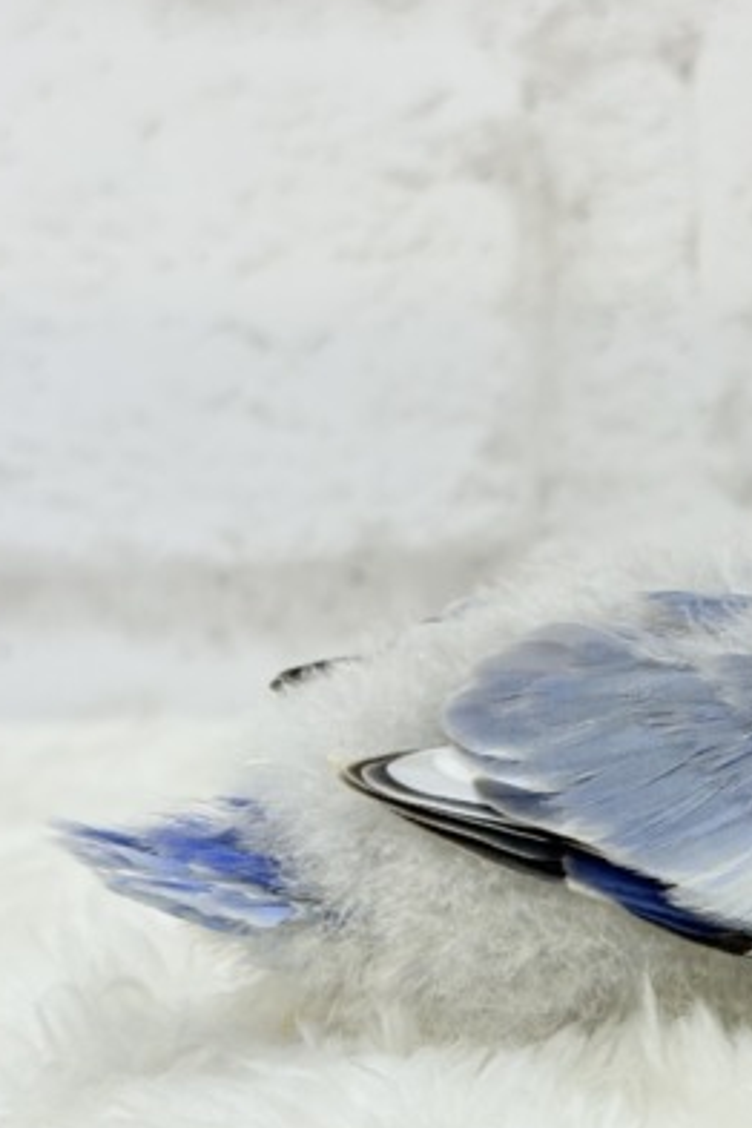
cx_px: 786
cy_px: 654
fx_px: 2757
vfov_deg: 23.1
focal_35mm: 88
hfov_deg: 15.2
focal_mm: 5.96
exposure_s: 1/100
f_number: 1.6
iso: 64
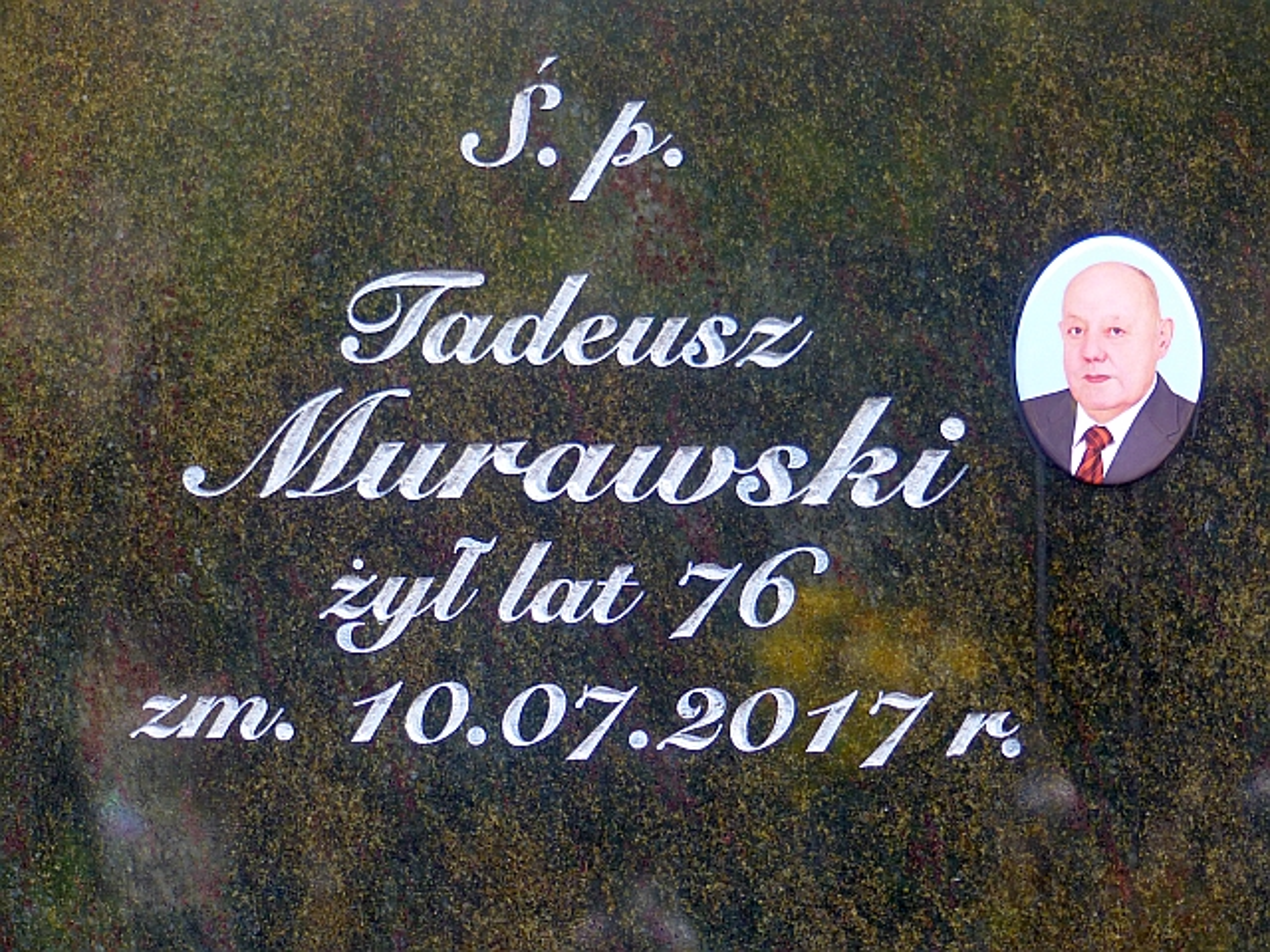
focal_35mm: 162
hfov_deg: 12.2
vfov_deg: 9.2
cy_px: 476
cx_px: 635
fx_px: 5943
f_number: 2.8
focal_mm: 29.2
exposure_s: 1/160
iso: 100
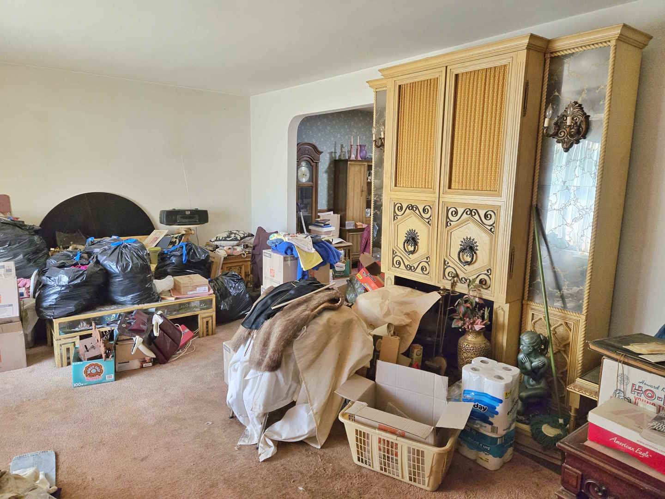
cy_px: 250
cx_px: 332
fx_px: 442
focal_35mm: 23
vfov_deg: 58.9
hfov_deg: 73.9
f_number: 1.8
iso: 640
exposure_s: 1/120
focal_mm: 5.4
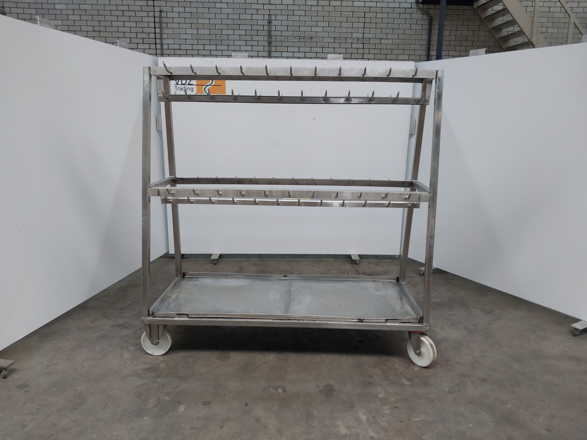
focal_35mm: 27
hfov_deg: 65.3
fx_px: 458
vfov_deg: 51.4
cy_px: 220
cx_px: 294
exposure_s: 1/50
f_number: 1.8
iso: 64
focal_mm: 4
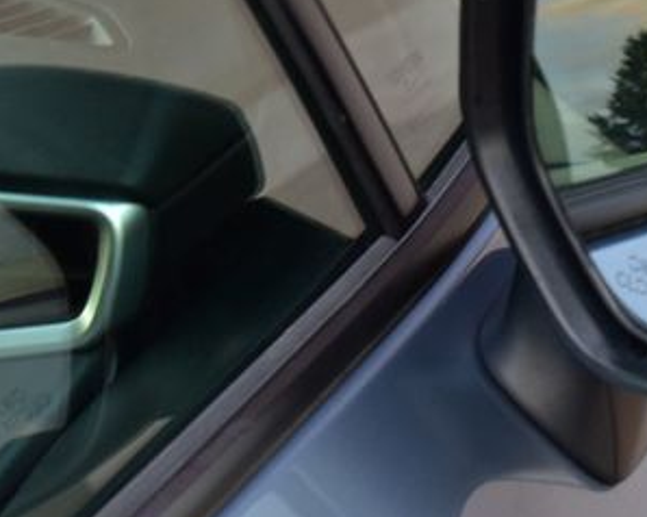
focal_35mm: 145
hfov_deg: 13.1
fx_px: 2775
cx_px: 640
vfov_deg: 10.6
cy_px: 241
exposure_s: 1/15
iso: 560
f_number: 6.3
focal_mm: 48
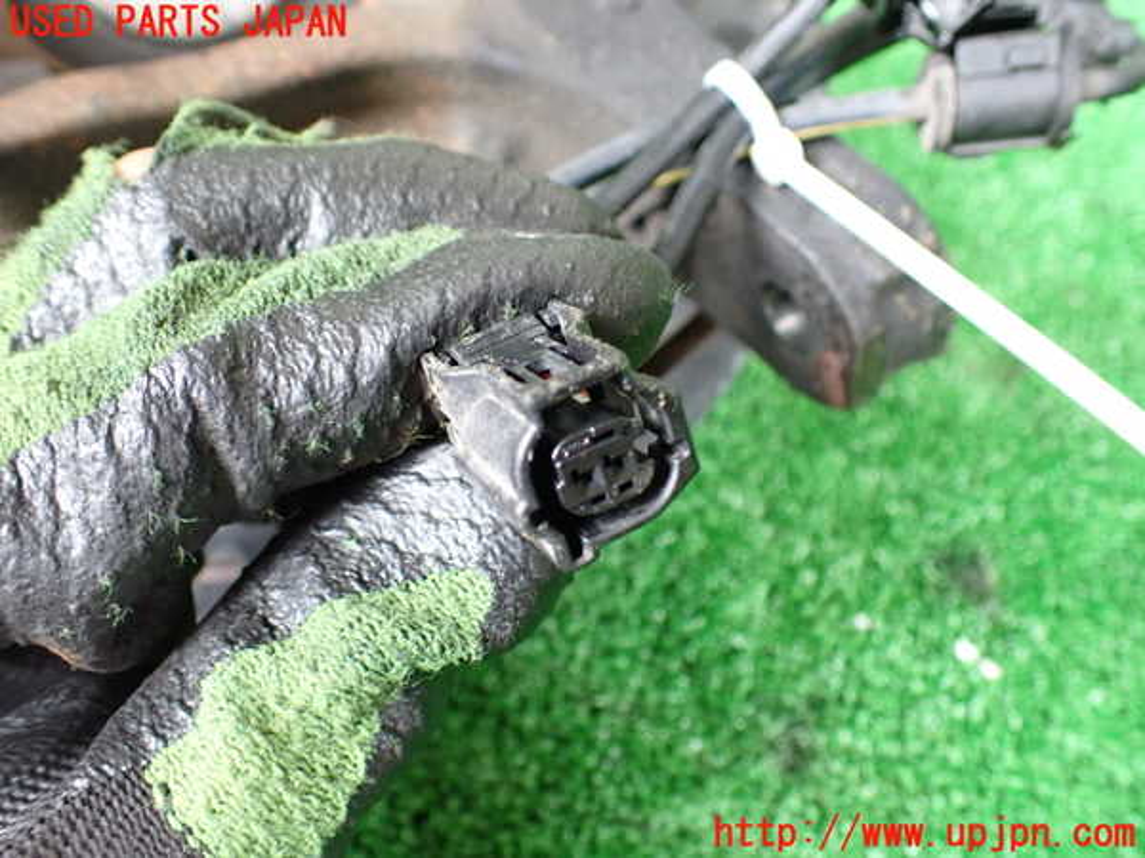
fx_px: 992
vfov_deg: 46.8
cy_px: 429
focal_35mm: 30
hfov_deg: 60.0
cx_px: 572
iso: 800
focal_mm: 5.4
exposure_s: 1/40
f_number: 2.3
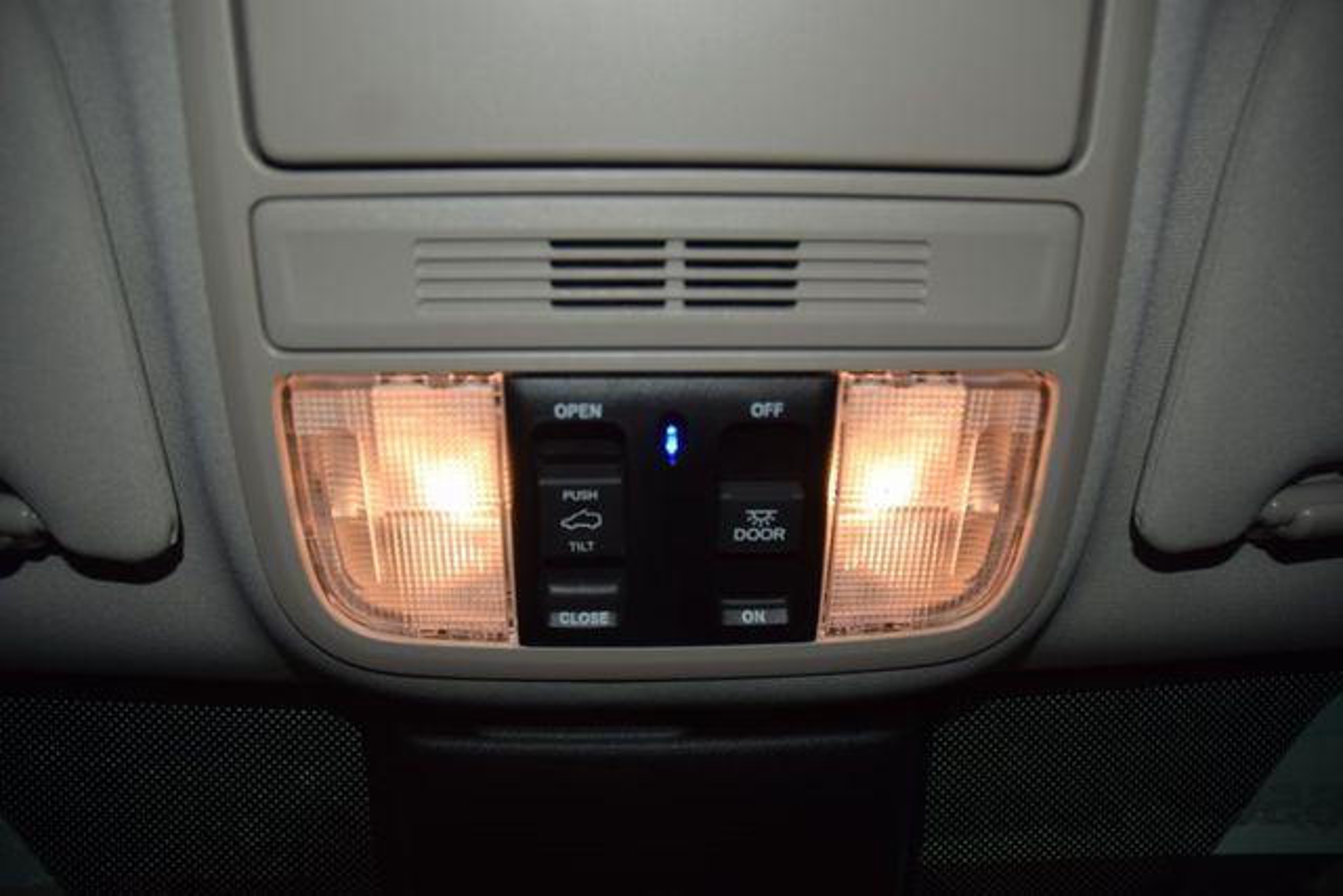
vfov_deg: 48.0
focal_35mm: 27
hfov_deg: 67.4
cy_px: 448
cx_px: 672
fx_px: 1007
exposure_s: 1/125
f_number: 3.5
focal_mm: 18
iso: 110
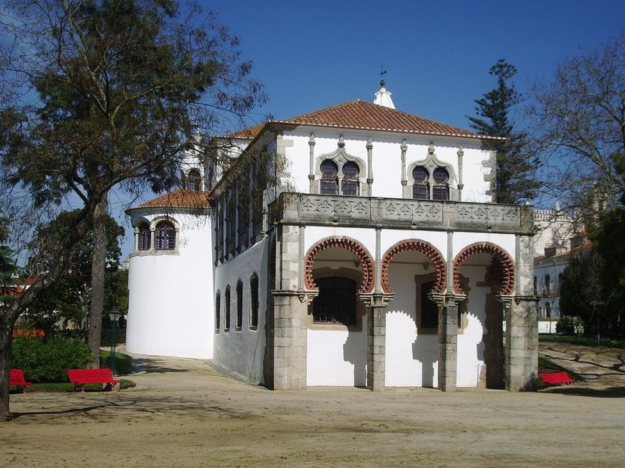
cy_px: 234
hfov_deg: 38.2
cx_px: 312
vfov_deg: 29.1
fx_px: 903
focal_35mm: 50
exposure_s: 1/800
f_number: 5
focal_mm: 8.2
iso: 50
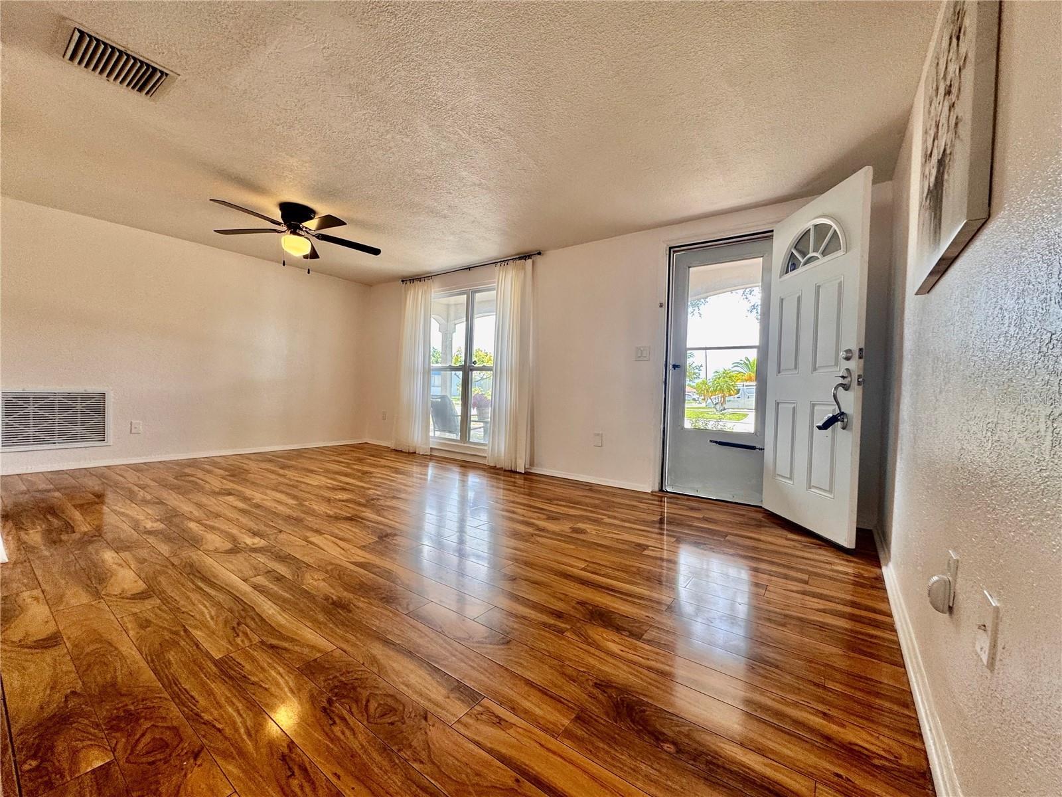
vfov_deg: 85.7
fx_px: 430
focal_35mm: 14
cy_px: 398
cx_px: 531
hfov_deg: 102.1
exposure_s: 1/120
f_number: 2.2
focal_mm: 2.22
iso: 80
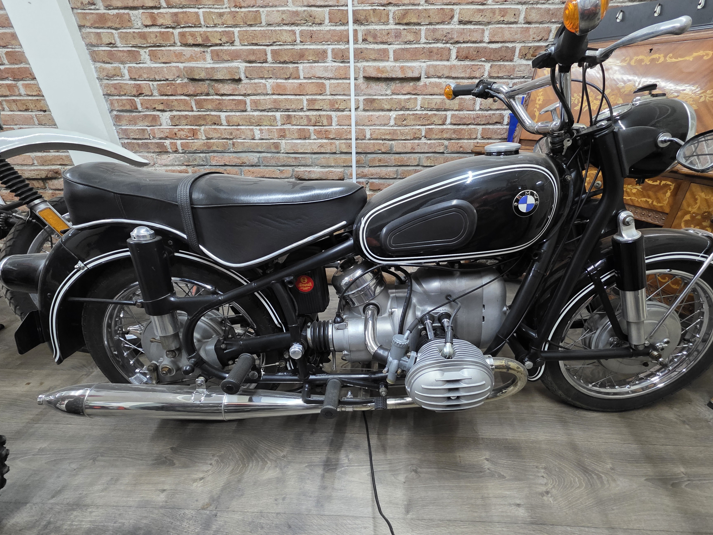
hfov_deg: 98.0
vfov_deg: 81.5
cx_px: 383
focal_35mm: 15
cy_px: 291
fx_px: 309
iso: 800
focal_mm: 2.2
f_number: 1.9
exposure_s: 1/60
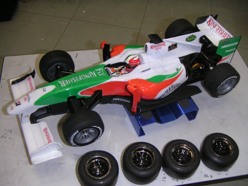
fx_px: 279
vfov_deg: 36.8
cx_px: 124
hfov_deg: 47.9
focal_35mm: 39
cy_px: 93
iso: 200
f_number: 2.8
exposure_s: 1/45
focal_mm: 5.1
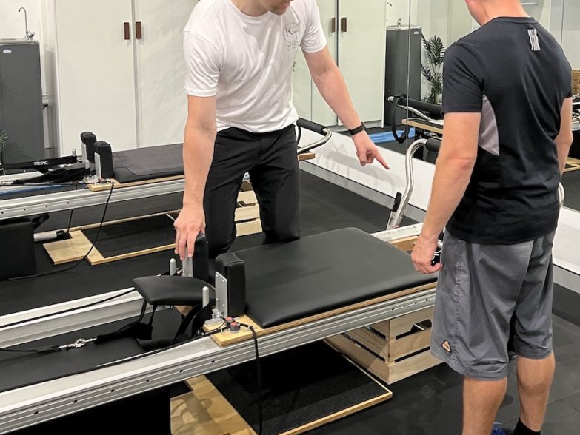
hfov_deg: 53.8
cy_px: 185
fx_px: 570
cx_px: 320
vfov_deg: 41.7
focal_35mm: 34
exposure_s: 1/50
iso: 100
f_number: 1.5
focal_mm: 5.7
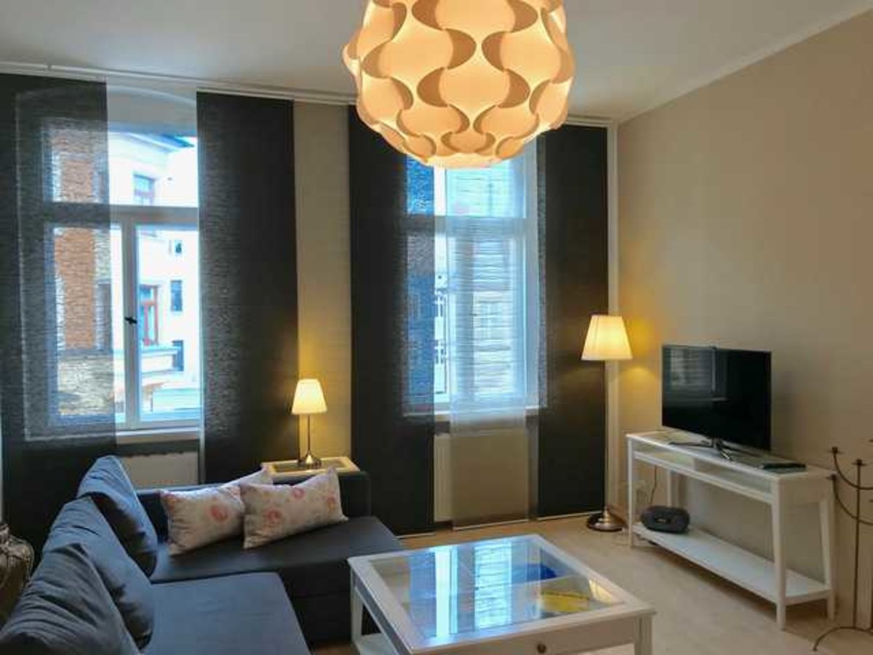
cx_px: 436
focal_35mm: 28
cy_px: 328
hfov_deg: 63.4
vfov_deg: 49.7
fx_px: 706
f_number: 1.8
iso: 20
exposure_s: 1/50
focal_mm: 3.99
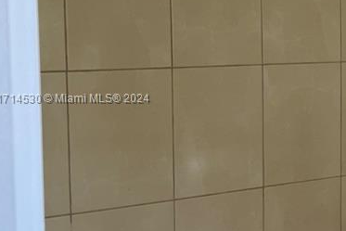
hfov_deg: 21.9
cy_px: 99
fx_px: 836
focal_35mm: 87
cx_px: 397
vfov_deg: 15.7
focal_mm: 5.7
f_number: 1.5
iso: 125
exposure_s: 1/121
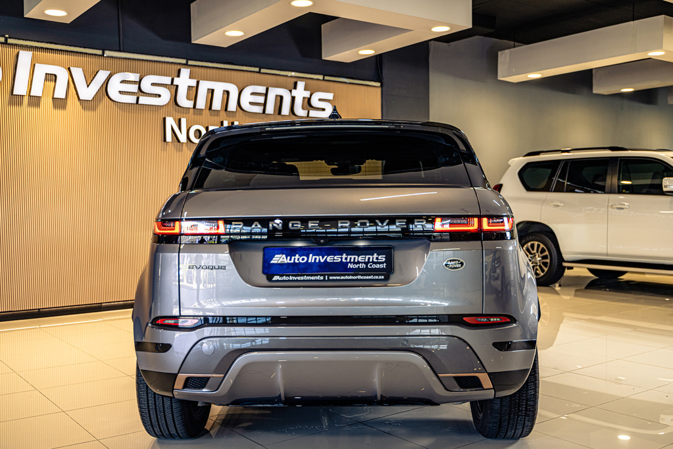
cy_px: 224
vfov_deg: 35.1
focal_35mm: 38
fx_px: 710
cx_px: 336
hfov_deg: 50.7
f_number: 2.8
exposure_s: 1/160
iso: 250
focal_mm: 38
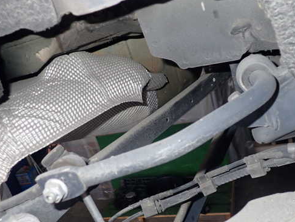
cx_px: 145
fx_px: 315
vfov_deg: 38.7
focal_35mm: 37
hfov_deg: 50.1
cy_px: 116
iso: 200
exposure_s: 1/30
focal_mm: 5.5
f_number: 6.3
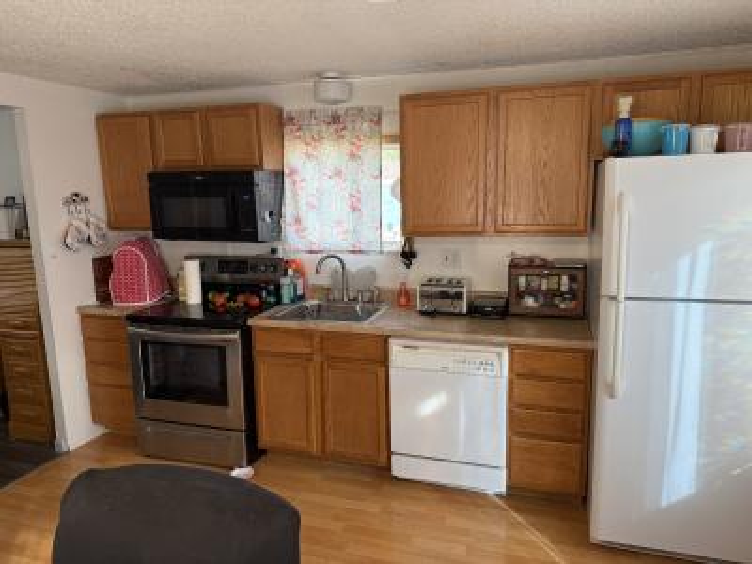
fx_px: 521
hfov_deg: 71.6
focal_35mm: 24
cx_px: 376
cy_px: 282
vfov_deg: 56.8
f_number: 1.78
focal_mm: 6.76
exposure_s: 1/120
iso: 160
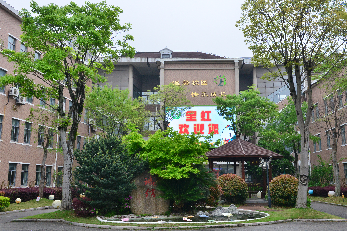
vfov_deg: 33.4
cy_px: 116
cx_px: 188
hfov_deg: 48.4
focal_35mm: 40
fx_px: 386
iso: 1250
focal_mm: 35
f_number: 10
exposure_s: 1/400
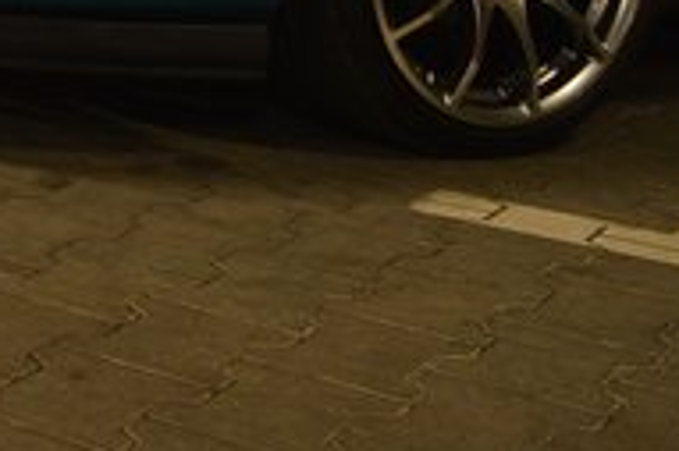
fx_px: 1979
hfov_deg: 16.7
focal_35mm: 105
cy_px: -279
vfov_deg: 12.2
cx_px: -478
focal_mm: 20
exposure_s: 1/15
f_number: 6.3
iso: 450
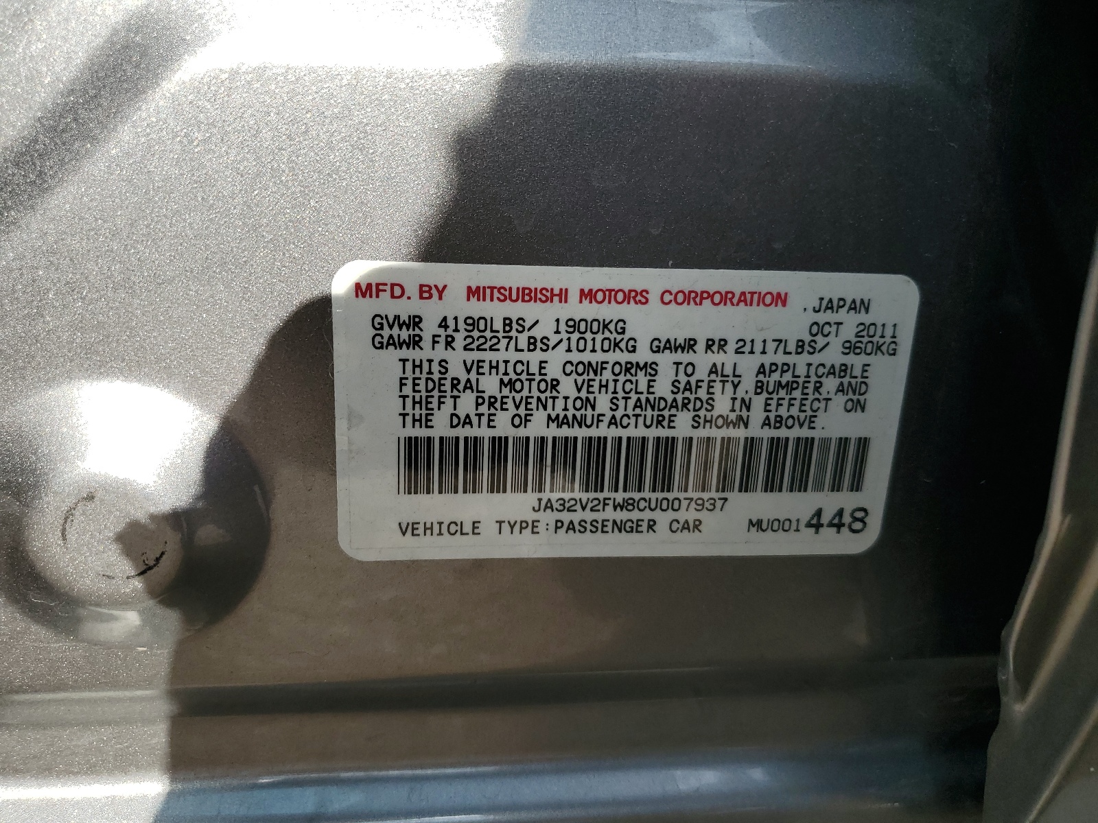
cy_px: 412
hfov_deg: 67.3
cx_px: 549
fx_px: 825
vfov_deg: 53.1
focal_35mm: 26
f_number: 1.5
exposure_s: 1/1250
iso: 50
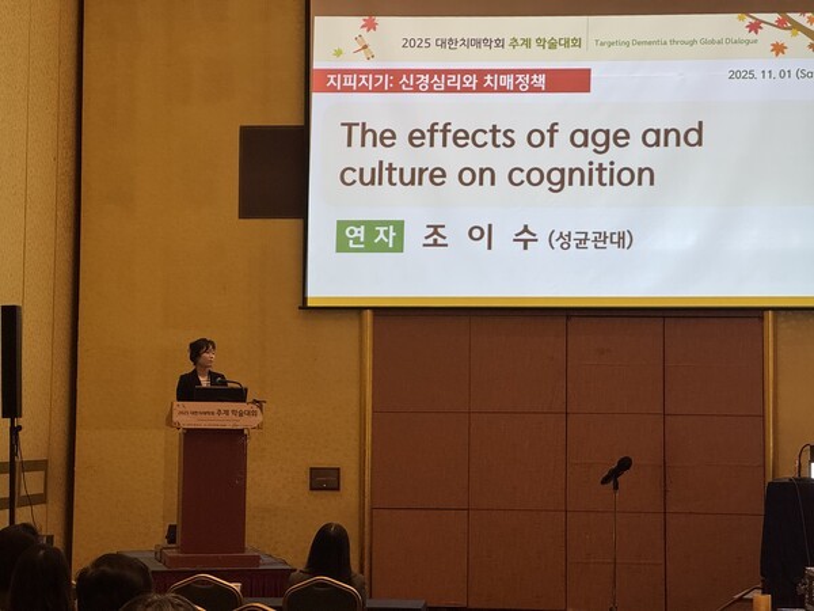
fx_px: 1811
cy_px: 306
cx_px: 407
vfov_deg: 19.1
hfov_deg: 25.3
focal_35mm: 77
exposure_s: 1/60
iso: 250
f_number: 2.8
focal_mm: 9
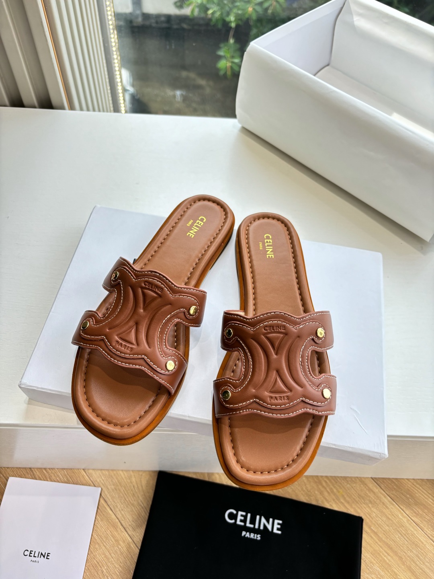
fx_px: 435
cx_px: 217
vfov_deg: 67.3
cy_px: 290
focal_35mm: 26
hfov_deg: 53.1
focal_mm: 5.96
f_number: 1.6
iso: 50
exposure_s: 1/304
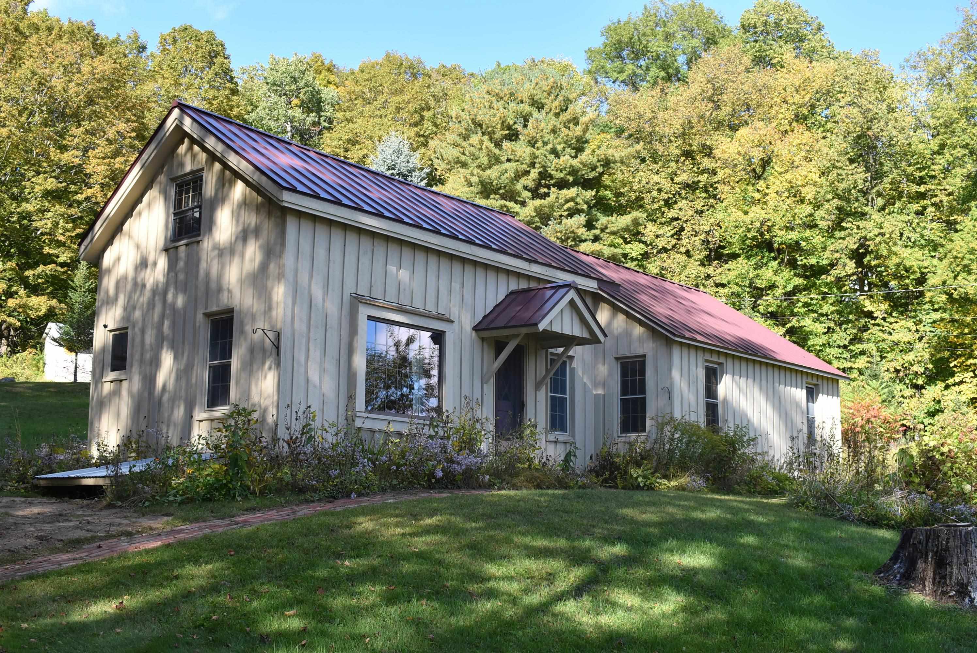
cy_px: 326
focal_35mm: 38
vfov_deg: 35.6
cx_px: 488
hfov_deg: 51.2
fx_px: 1018
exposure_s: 1/250
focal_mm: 25
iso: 200
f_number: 7.1
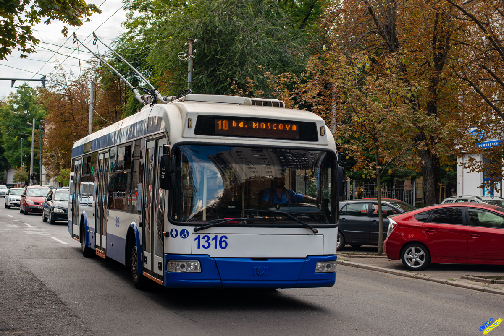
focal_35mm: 50
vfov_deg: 27.0
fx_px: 700
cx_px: 252
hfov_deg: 39.6
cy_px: 168
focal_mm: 50
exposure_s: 1/640
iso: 200
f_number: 4.5
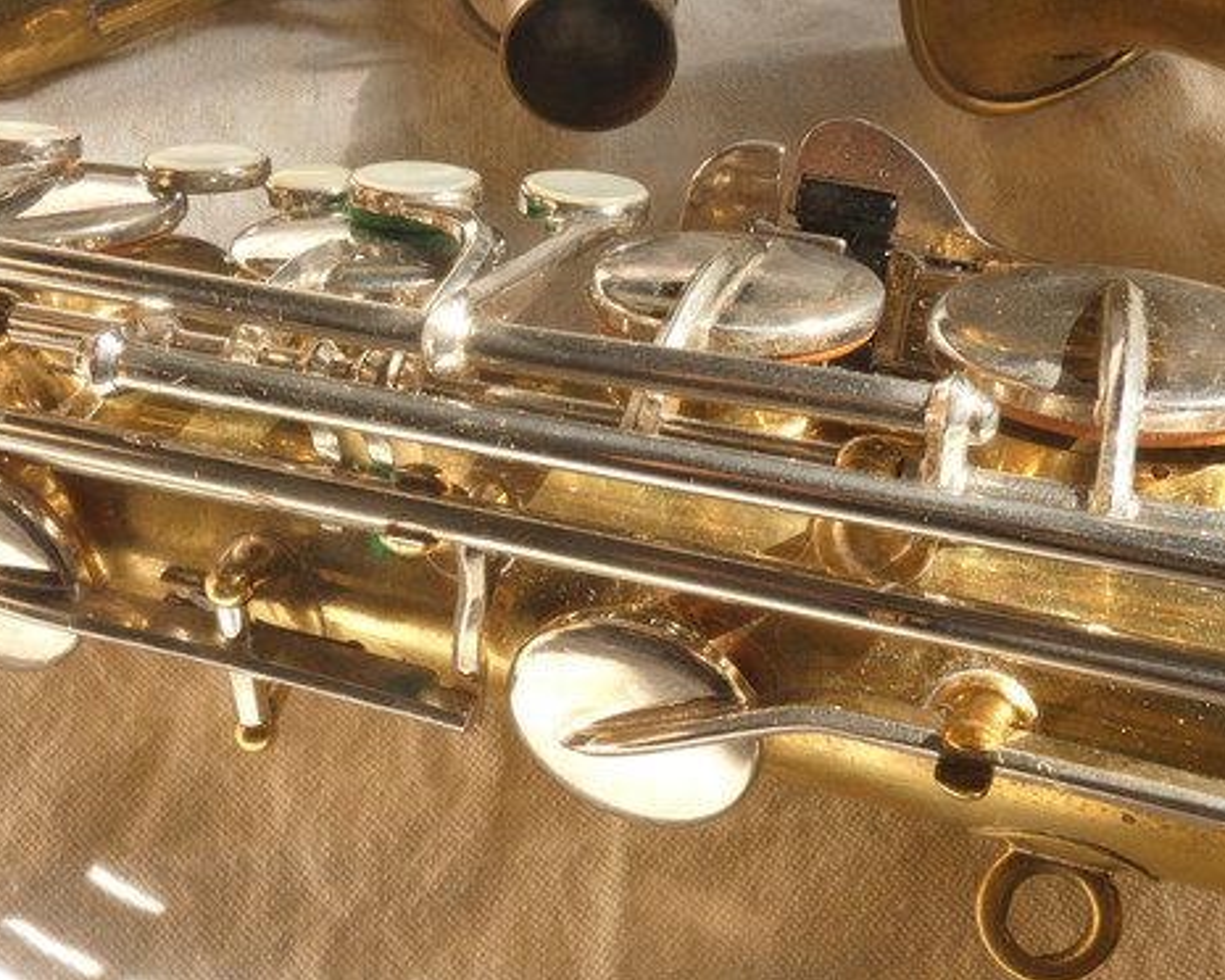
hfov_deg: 42.9
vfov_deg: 34.9
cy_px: 491
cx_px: 640
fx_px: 1559
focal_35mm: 43
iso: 200
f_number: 8
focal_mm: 7.3
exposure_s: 1/60
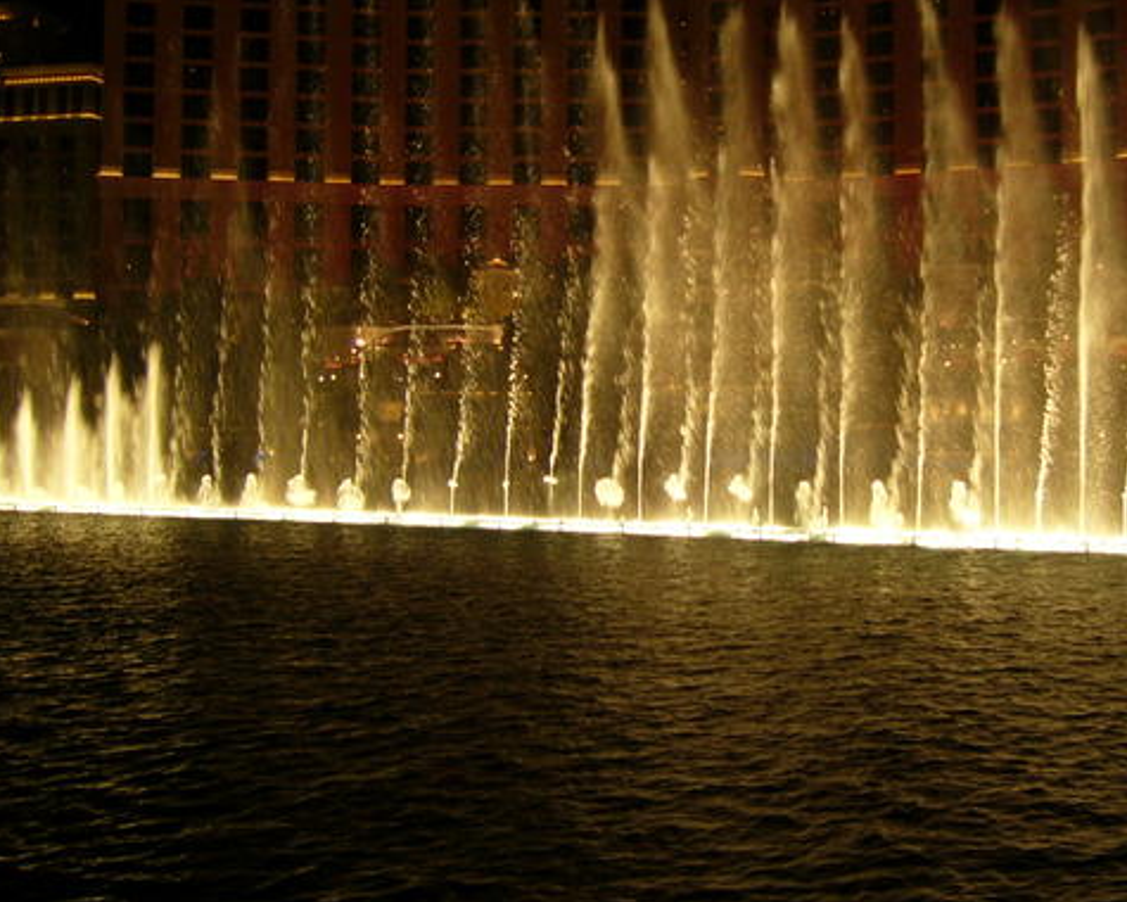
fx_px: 1534
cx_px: 712
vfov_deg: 32.6
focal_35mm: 46
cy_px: 354
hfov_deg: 40.0
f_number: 2.8
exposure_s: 1/13
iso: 150
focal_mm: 5.8
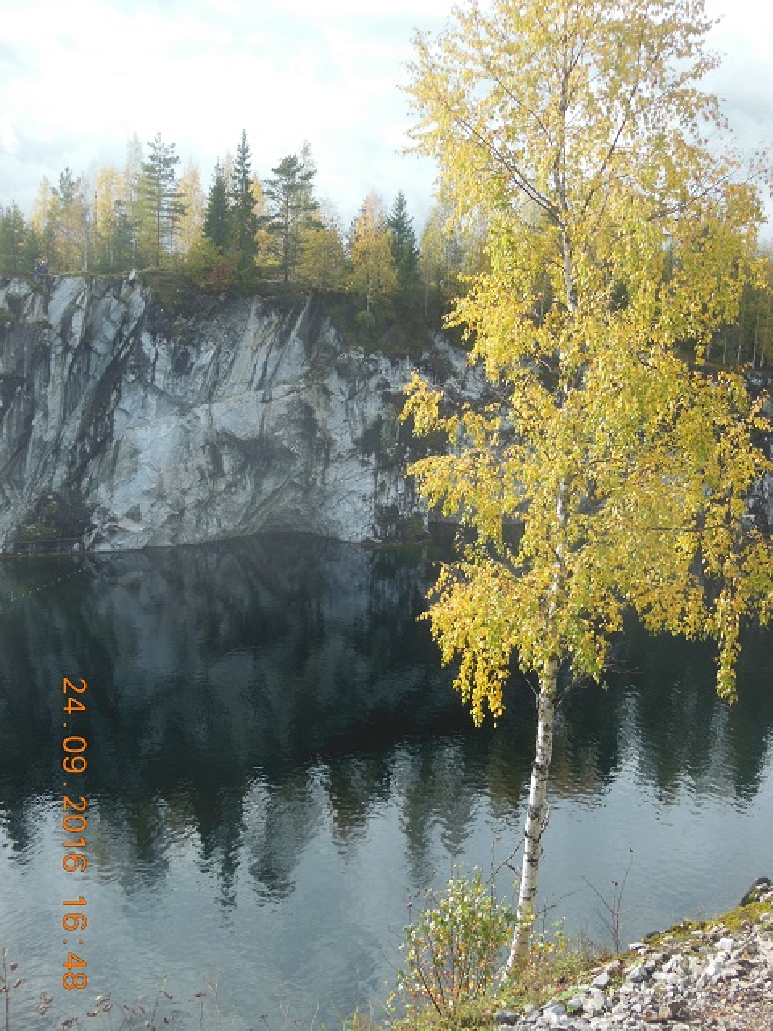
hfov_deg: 32.2
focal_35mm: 45
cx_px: 386
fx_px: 1340
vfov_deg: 42.1
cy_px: 516
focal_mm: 8
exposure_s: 1/200
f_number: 4.4
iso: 125
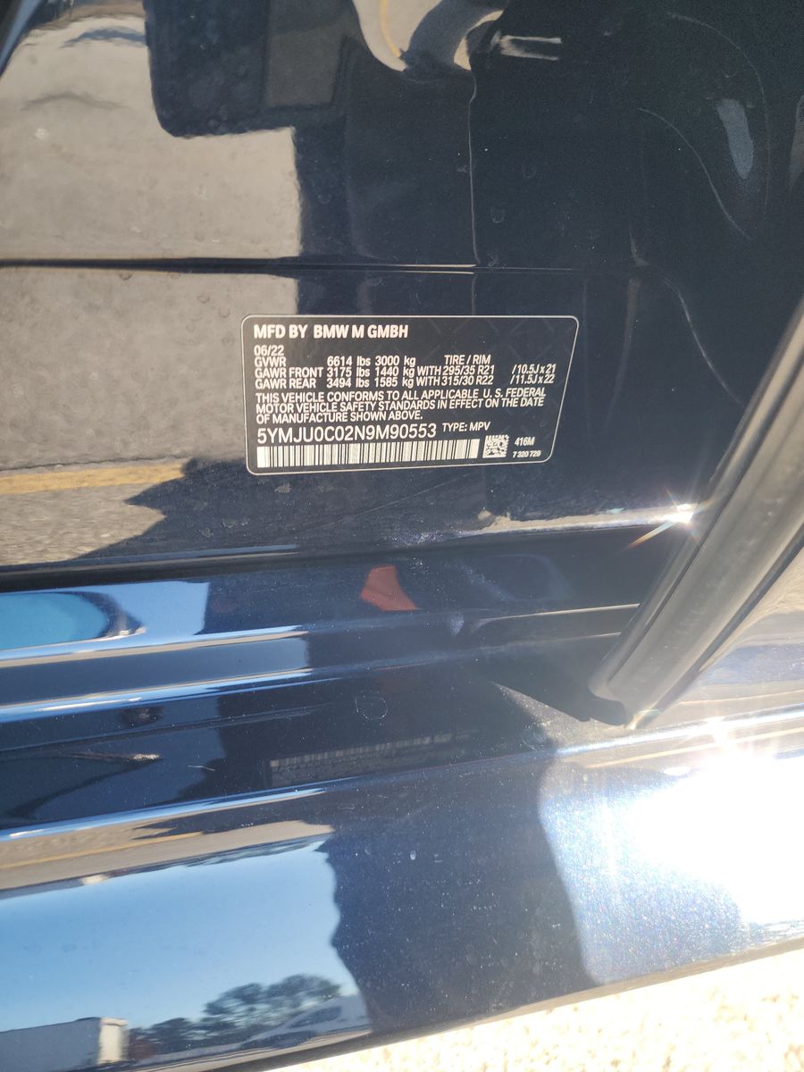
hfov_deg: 58.9
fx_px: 712
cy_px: 536
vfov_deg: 73.9
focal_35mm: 23
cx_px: 402
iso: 69
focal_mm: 6.4
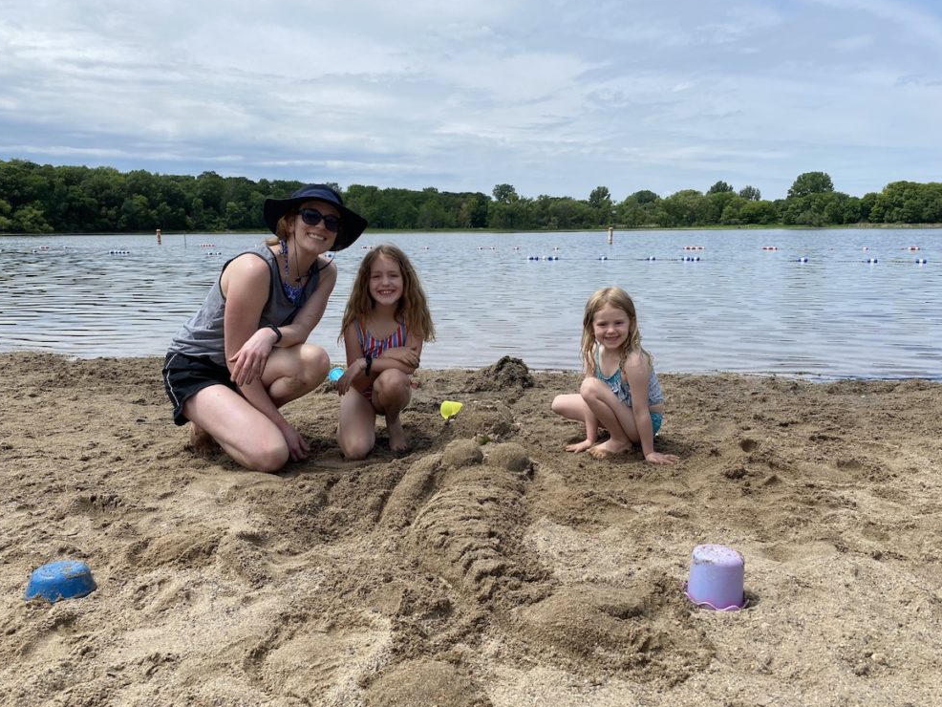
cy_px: 353
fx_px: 735
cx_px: 460
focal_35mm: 27
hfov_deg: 65.3
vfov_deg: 51.4
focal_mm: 4.25
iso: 32
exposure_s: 1/3731
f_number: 1.8
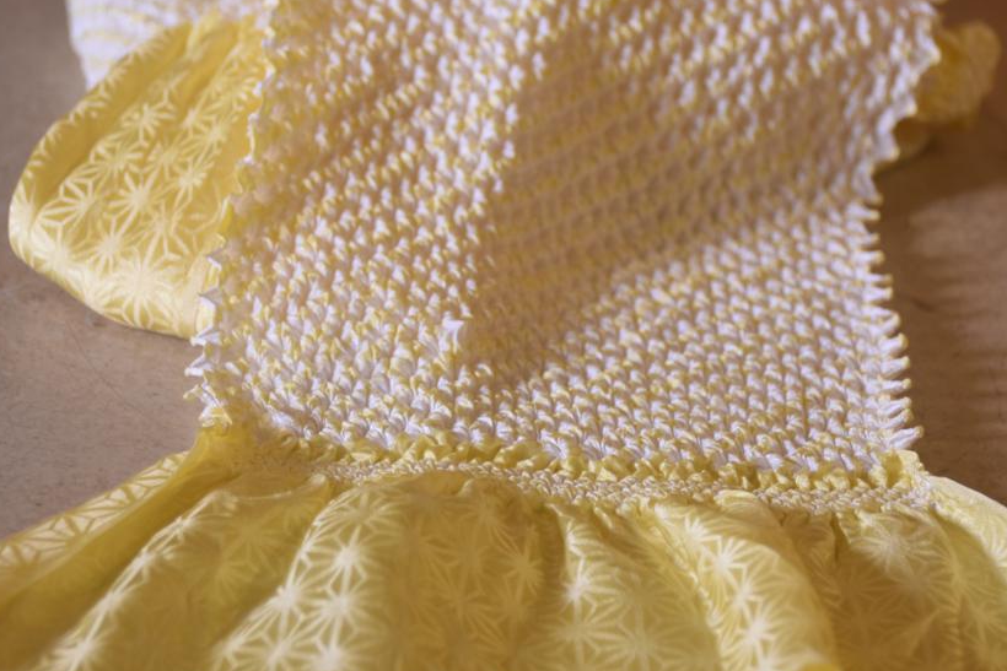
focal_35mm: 149
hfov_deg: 13.8
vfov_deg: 9.2
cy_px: 361
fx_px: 4159
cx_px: 554
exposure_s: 1/100
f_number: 5.3
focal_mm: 75
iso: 400
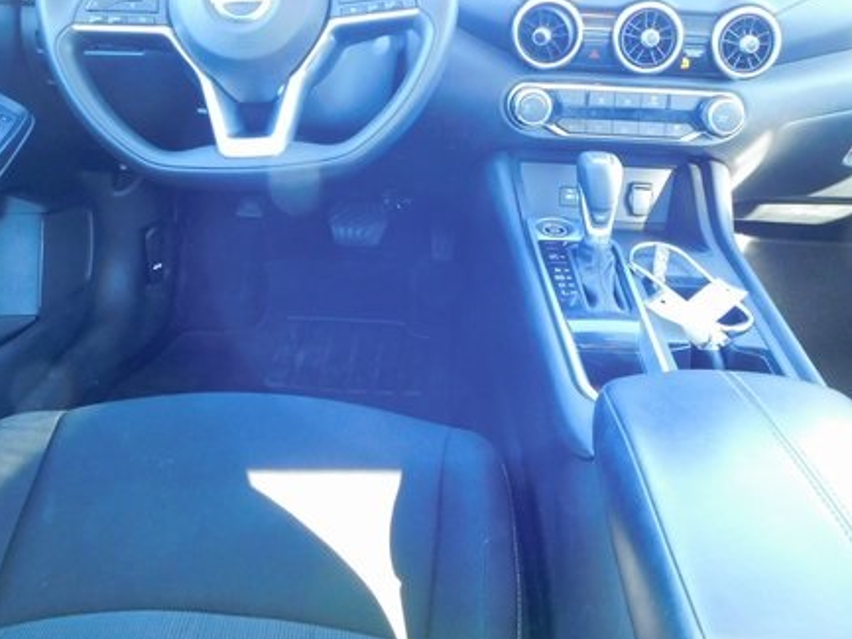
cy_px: 228
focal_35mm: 34
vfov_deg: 41.4
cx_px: 429
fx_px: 837
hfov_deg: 53.9
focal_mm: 4
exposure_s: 1/30
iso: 360
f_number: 3
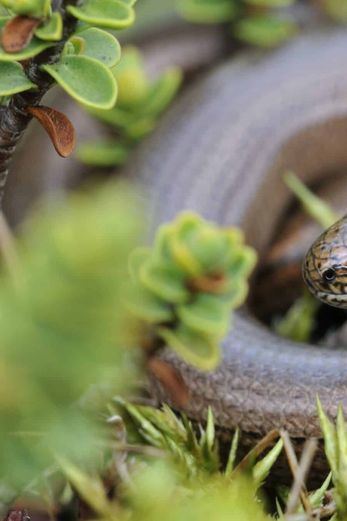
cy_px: 260
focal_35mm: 452
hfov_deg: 3.0
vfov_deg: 4.6
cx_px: 360
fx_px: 6536
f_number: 13
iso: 250
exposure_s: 1/30
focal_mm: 200
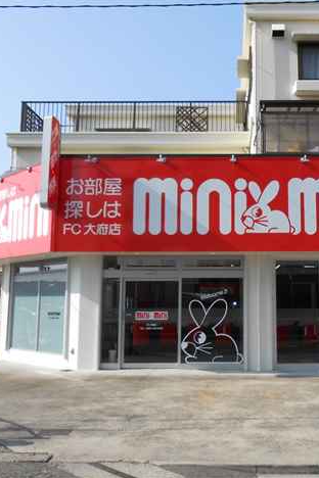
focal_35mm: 37
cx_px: 231
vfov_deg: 51.9
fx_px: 492
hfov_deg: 35.3
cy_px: 235
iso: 80
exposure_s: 1/800
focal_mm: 4.6
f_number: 3.5
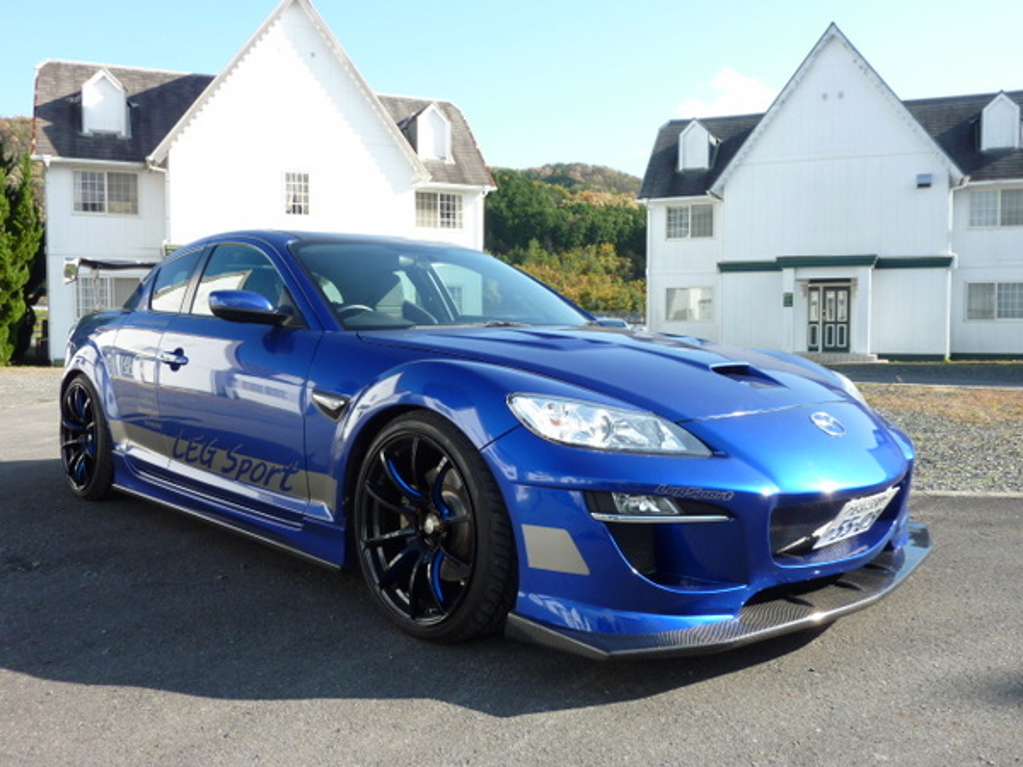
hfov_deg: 61.7
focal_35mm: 29
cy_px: 384
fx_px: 857
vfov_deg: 48.2
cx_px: 512
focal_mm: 4.1
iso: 80
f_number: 4
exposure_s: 1/250
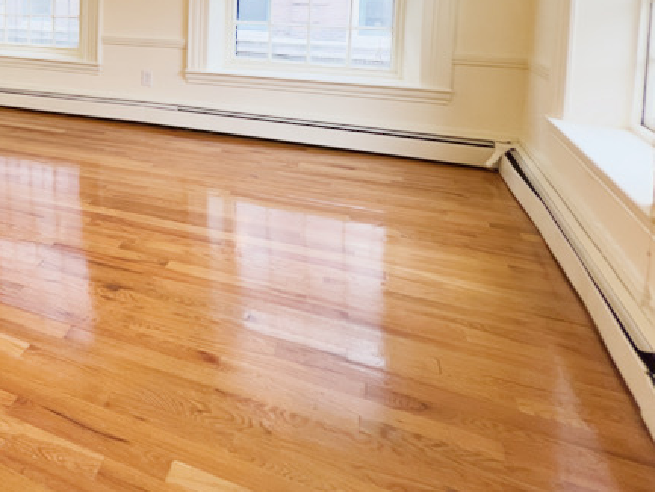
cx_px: -47
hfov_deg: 46.3
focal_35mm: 30
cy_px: 14
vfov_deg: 41.5
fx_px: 568
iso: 160
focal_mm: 1.57
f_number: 1.8
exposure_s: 1/120
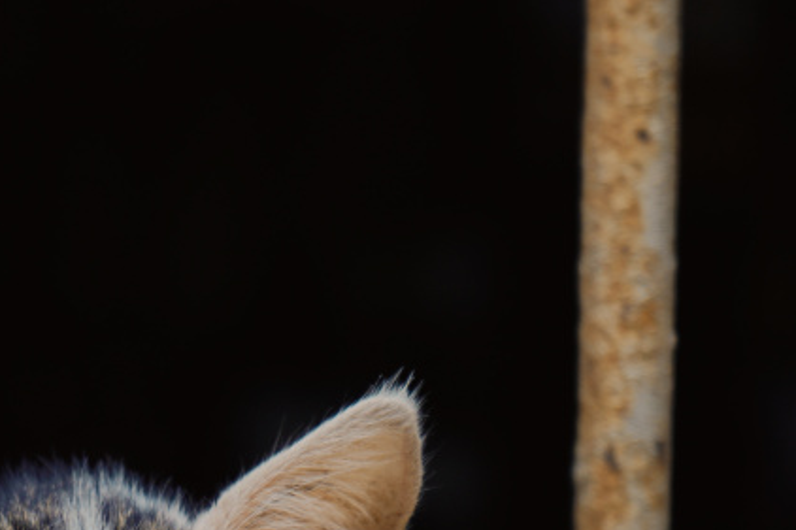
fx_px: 4398
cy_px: 753
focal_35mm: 199
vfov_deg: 6.8
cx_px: 49
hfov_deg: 10.3
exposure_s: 1/80
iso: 160
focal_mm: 70
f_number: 5.6
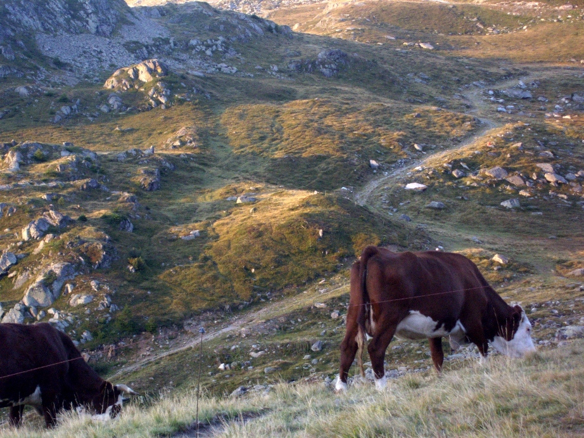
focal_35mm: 108
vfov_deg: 13.7
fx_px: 1822
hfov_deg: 18.2
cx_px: 292
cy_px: 219
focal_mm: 18
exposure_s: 1/40
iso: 320
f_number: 4.8
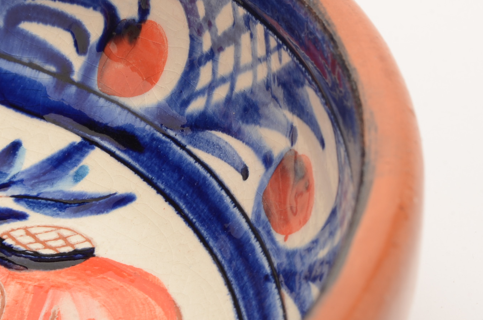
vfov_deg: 9.1
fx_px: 2007
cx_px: 205
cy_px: 72
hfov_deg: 13.7
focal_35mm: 150
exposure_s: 1/160
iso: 100
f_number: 25
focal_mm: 55
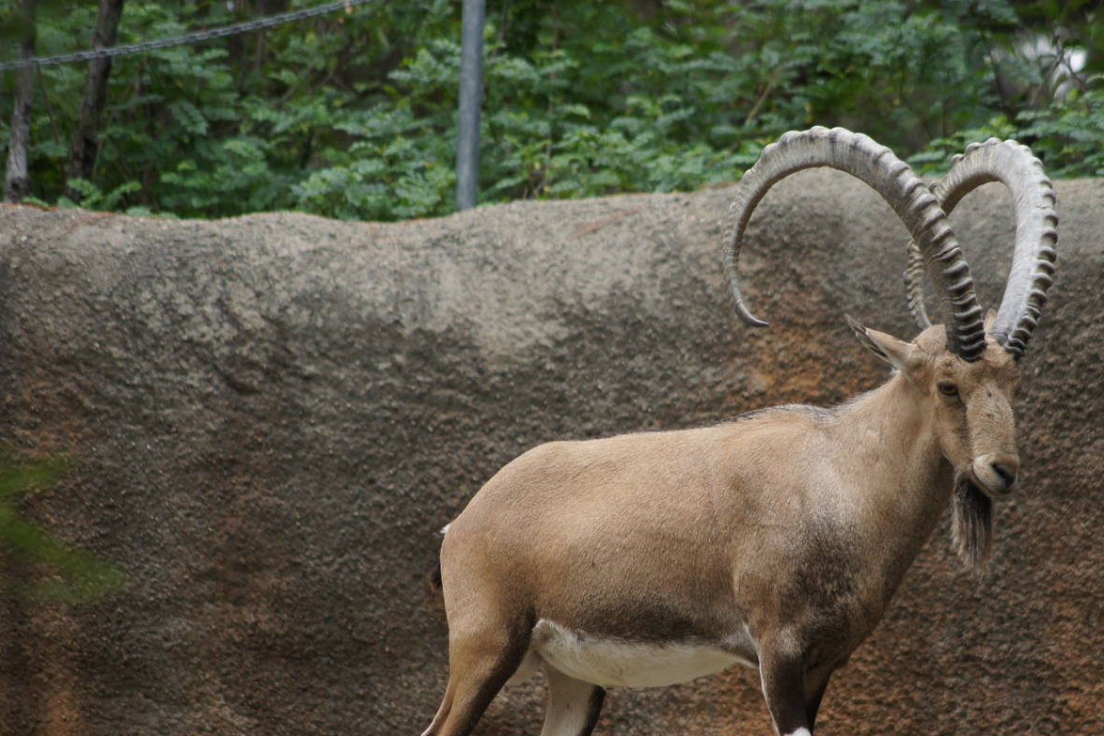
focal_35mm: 327
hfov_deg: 6.3
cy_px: 426
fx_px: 10029
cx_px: 720
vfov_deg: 4.2
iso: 500
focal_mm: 160
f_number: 5
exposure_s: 1/500
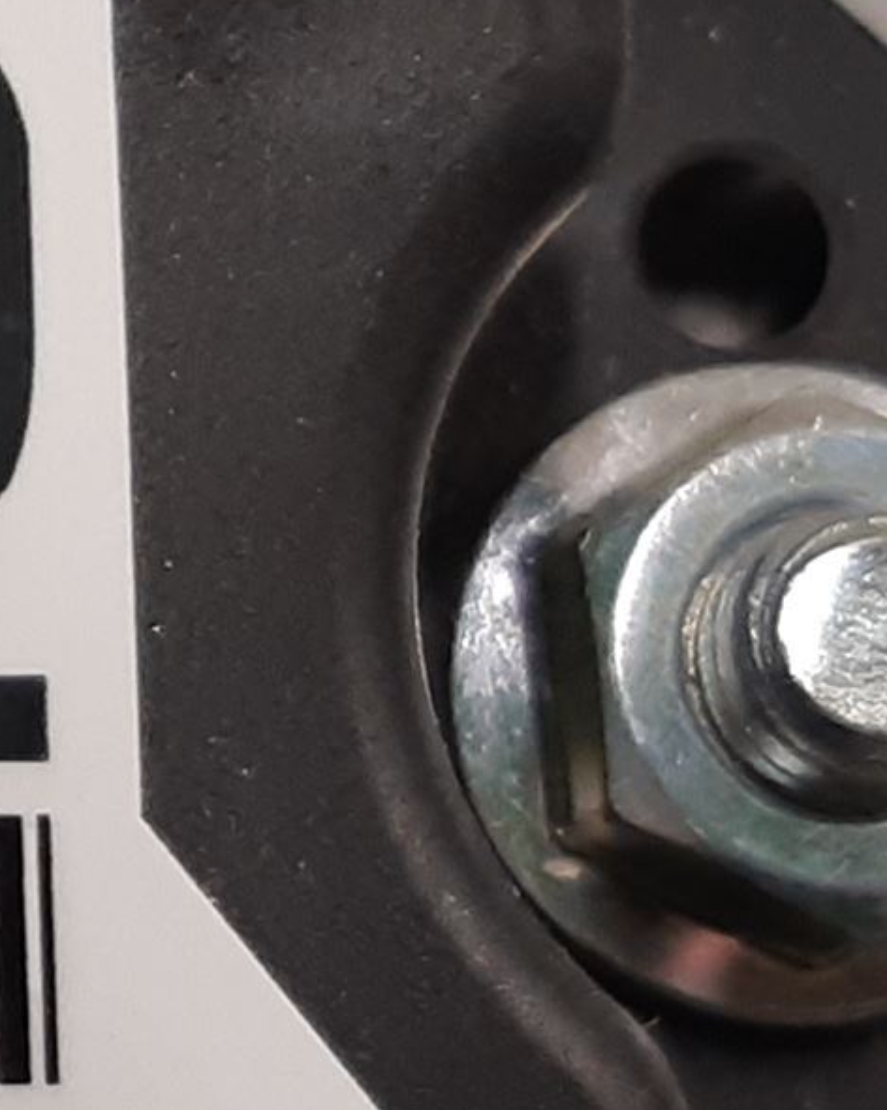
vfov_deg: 21.7
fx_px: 2891
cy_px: 460
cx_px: -1020
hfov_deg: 14.0
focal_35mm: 88
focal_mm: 3.93
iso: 100
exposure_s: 1/50
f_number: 1.7
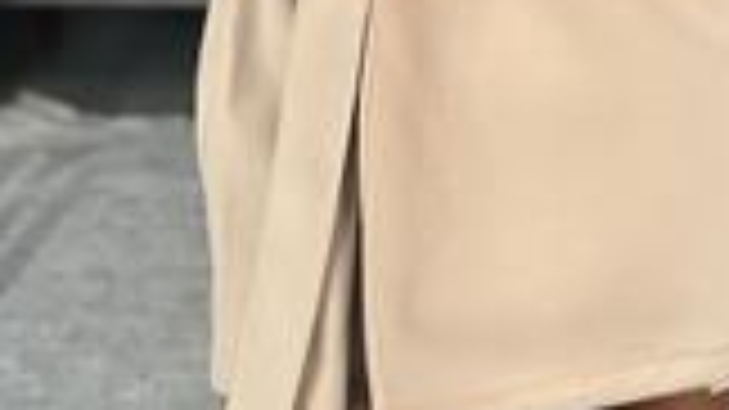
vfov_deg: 7.1
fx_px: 3150
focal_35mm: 163
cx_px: 522
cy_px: -505
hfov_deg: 13.2
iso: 125
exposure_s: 1/115
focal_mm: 6.86
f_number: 1.78
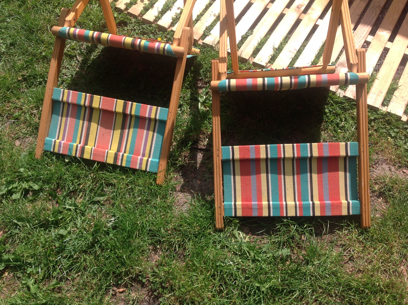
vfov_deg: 40.6
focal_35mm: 35
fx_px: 412
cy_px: 152
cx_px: 204
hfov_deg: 52.7
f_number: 2.4
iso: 50
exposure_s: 1/1439
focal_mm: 4.28
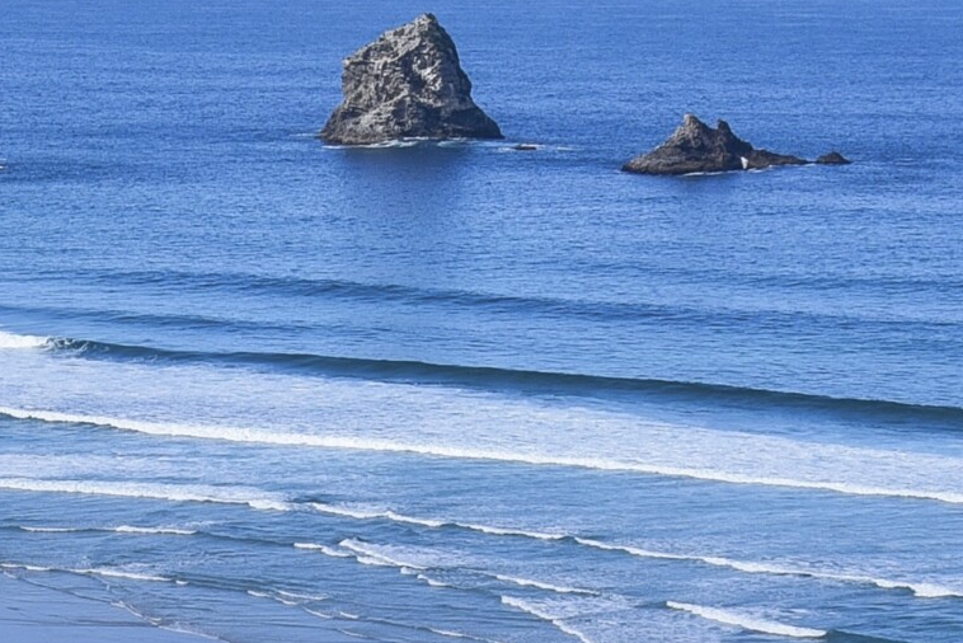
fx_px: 4201
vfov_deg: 8.7
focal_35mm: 157
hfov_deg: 12.8
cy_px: 116
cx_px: -114
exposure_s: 1/200
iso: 200
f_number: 13
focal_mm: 31
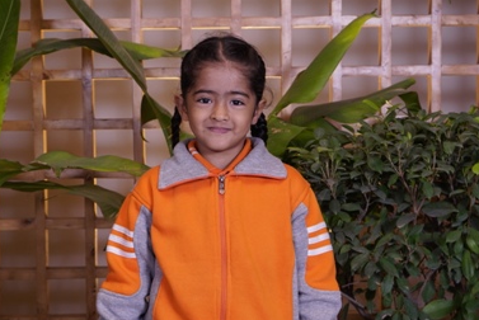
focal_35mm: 76
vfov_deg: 18.0
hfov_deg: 26.6
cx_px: 211
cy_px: 178
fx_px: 1012
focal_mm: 43
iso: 500
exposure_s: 1/125
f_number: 4.5
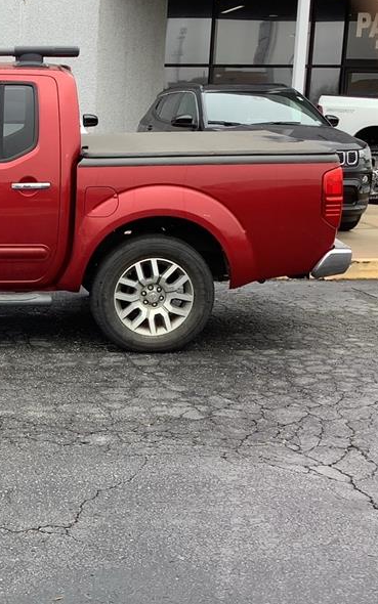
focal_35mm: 57
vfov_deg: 35.6
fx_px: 939
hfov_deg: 21.8
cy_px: 333
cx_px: -9
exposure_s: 1/120
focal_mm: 3.3
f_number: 2.4
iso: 32
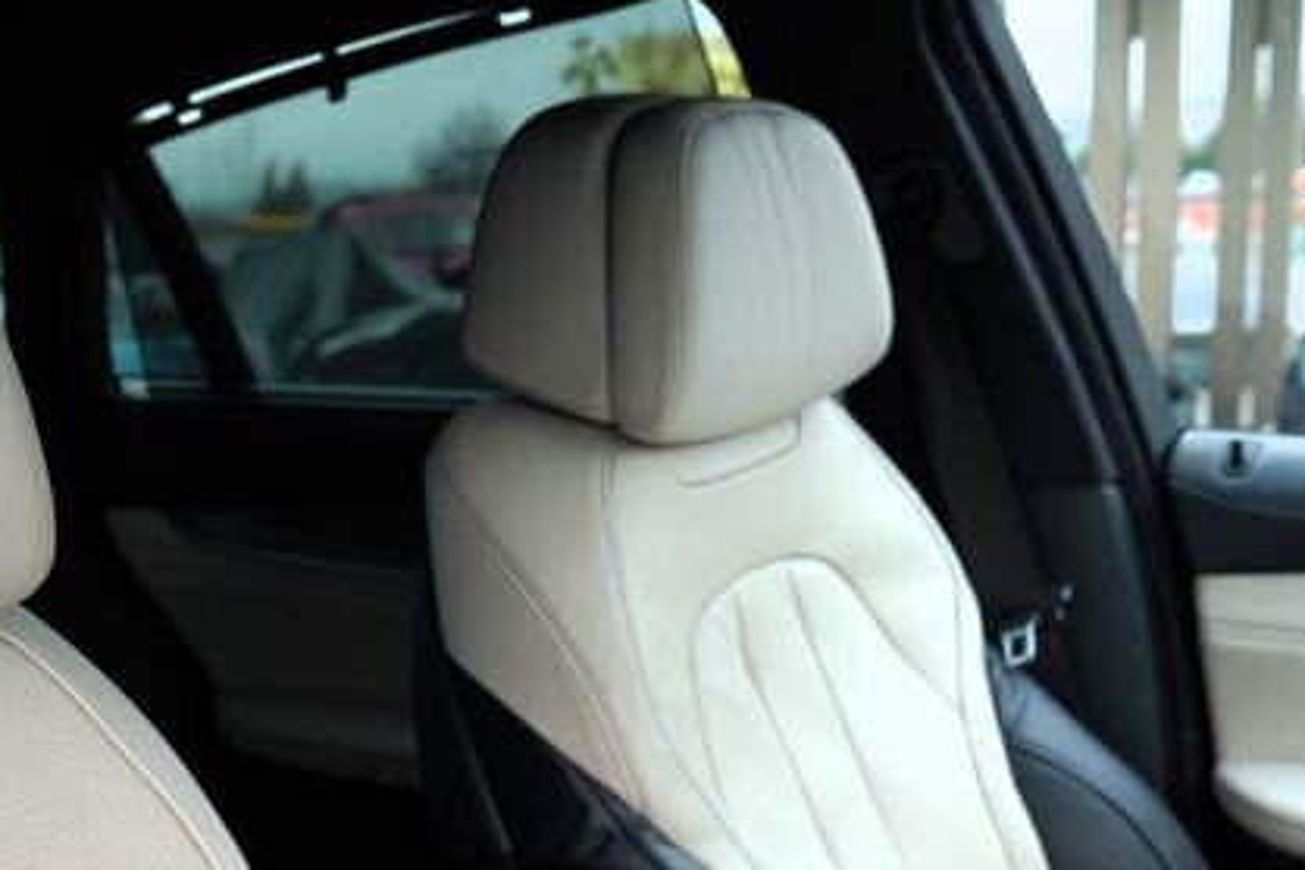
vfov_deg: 21.5
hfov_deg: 32.8
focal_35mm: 59
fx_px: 2139
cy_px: 1012
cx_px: 225
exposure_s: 1/80
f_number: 4.5
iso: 100
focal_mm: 24
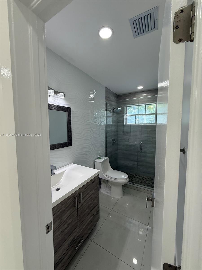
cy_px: 135
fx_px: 109
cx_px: 101
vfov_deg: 102.1
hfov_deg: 85.7
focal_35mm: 14
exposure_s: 1/120
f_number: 2.2
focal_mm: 2.22
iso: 125
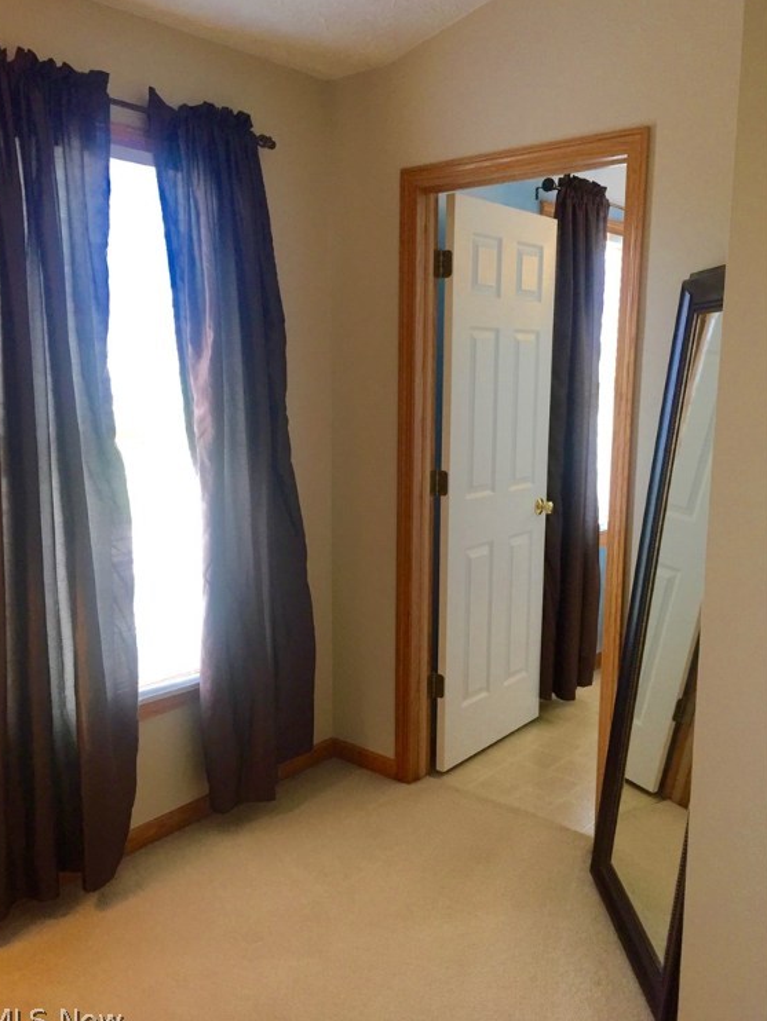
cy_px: 515
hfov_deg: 46.8
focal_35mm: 30
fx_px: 886
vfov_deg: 59.9
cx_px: 376
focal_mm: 4.15
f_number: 2.2
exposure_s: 1/30
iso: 50
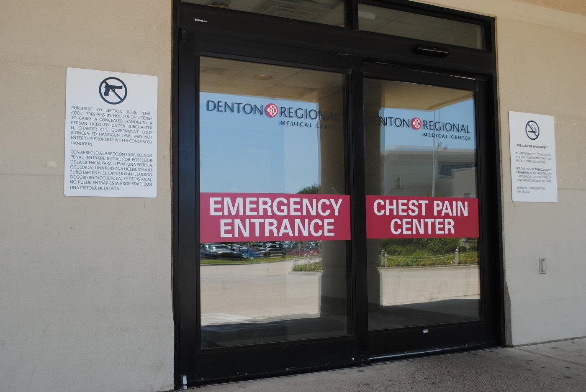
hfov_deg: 49.5
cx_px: 293
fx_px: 636
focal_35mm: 39
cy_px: 196
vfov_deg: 34.3
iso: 100
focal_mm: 26
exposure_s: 1/160
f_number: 6.3
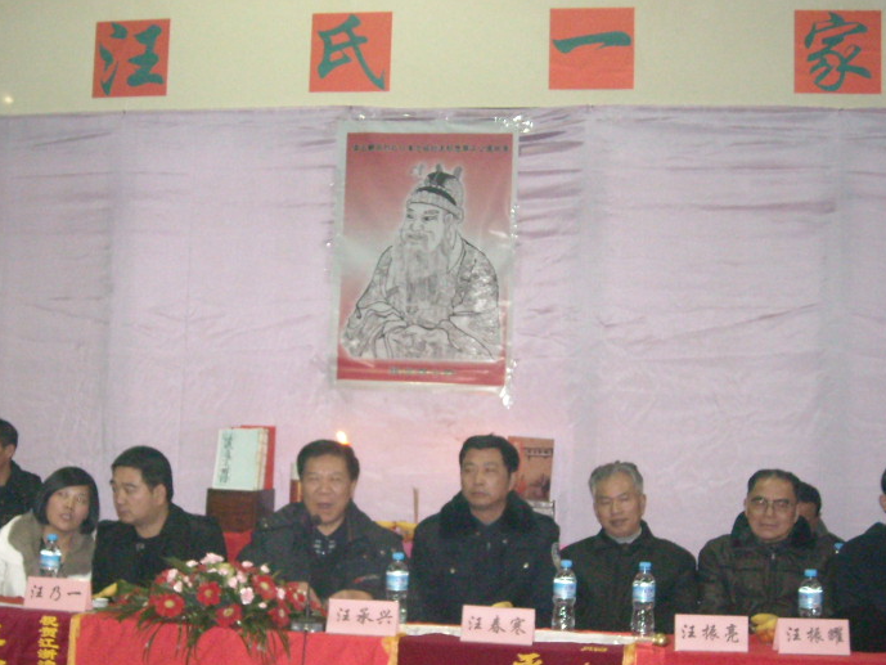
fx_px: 1331
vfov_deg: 27.8
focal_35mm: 52
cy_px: 451
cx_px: 386
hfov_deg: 36.8
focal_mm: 5.7
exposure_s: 1/60
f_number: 2.8
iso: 644
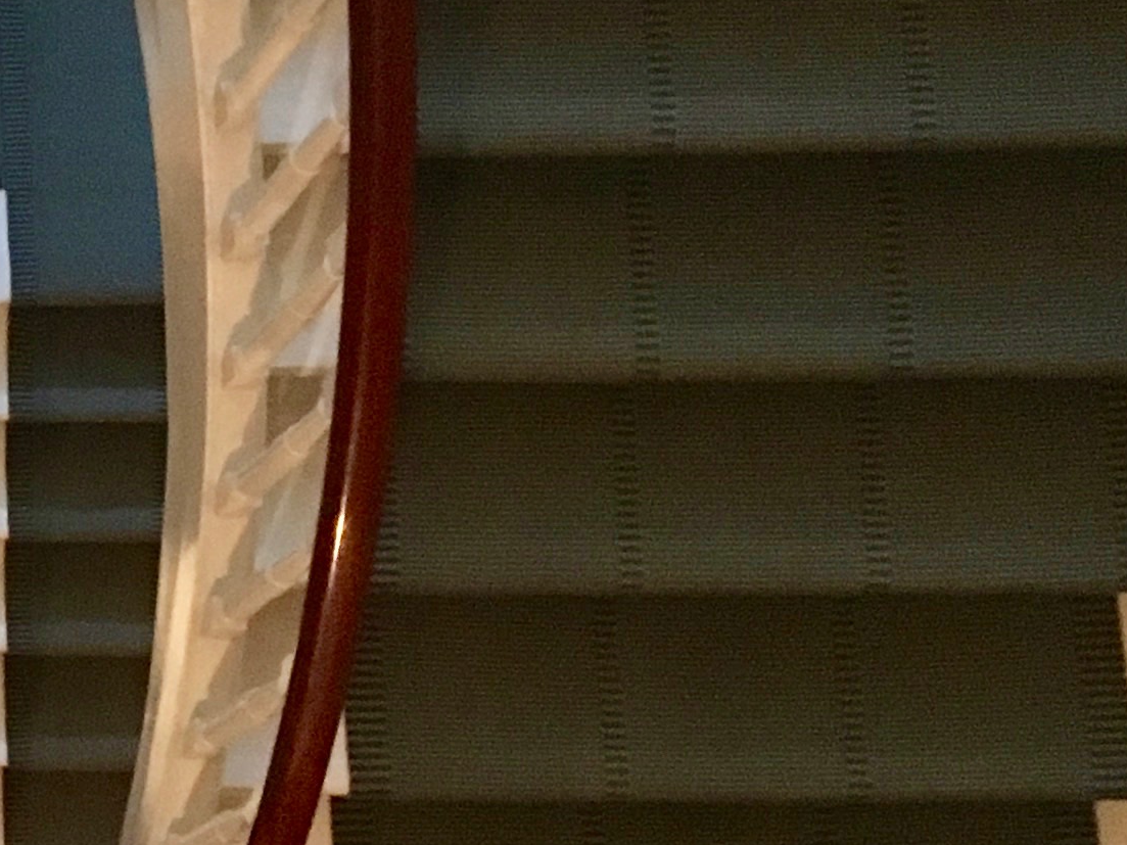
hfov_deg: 16.7
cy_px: 374
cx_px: -624
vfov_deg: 14.0
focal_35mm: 106
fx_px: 3451
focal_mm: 4.15
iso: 500
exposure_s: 1/17
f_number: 2.2
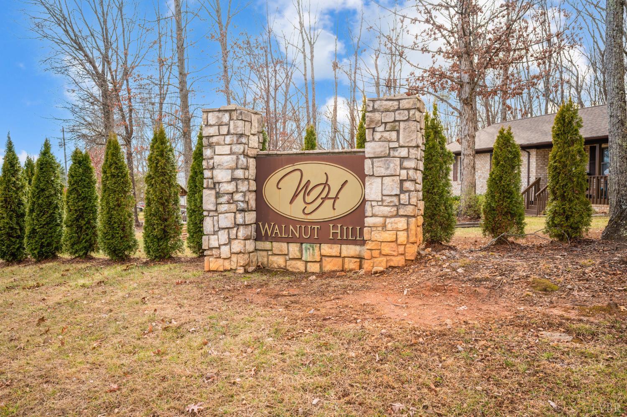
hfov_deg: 62.0
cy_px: 208
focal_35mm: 30
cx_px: 314
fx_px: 522
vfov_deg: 43.5
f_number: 4
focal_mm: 30
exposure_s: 1/320
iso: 200
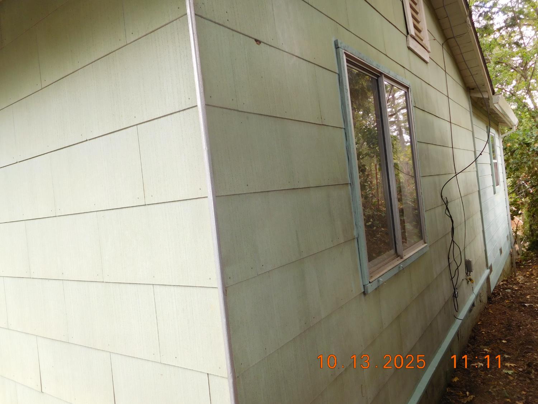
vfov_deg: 54.9
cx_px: 269
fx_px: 389
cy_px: 202
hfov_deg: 69.4
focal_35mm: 25
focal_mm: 4.5
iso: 125
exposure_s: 1/50
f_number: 3.4
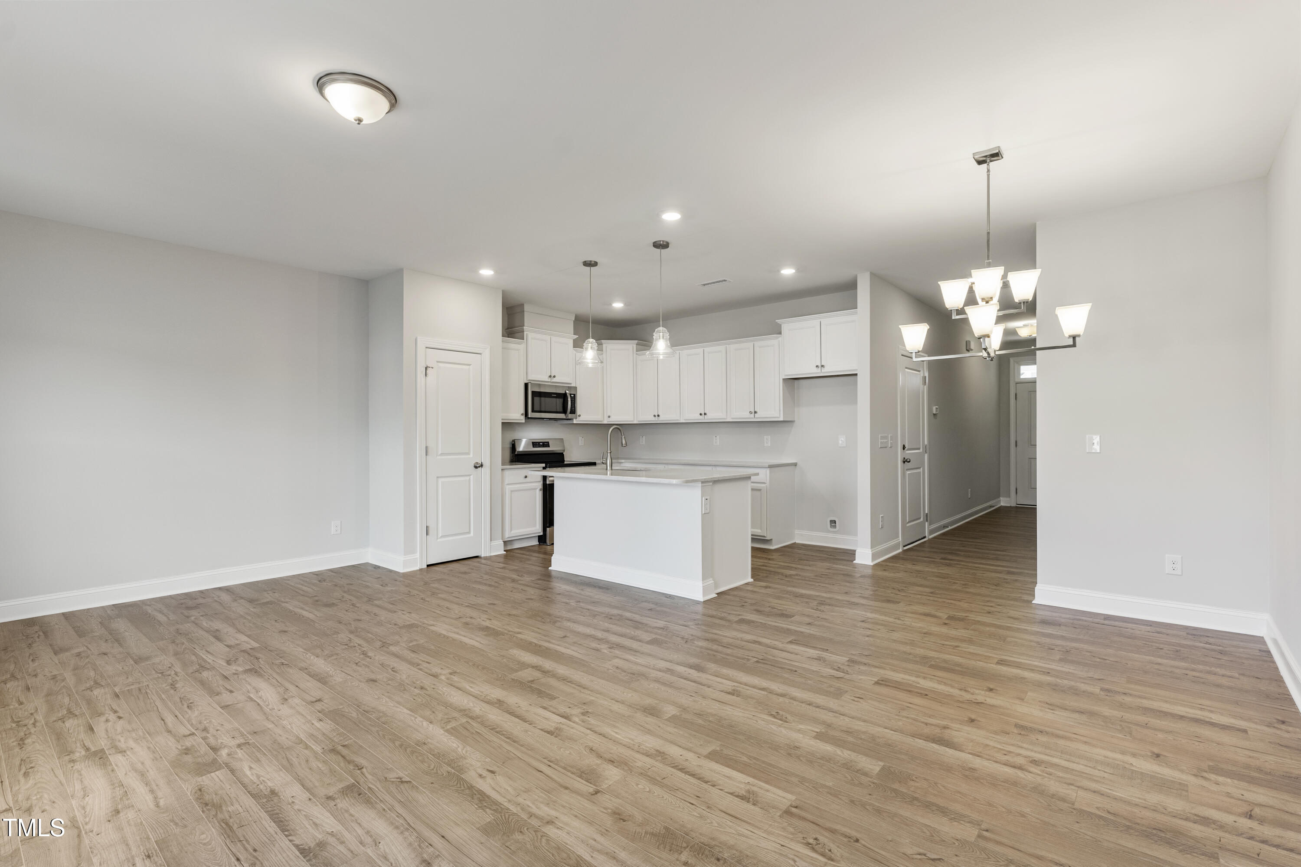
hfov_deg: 96.7
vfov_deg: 73.7
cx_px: 650
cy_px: 434
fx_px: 578
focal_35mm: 16
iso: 640
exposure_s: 1/10
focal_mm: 16
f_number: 9
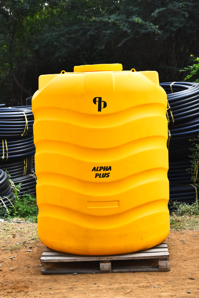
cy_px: 149
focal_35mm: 75
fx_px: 622
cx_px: 100
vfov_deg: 27.0
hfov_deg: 18.2
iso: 250
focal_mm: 50
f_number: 8
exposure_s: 1/160
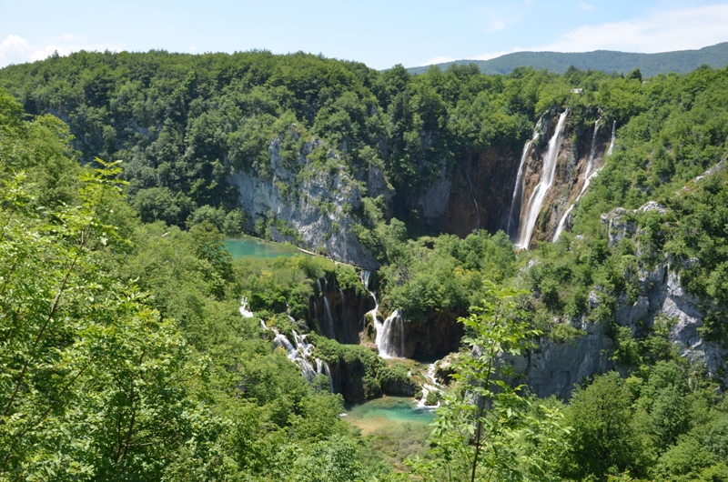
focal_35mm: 32
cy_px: 241
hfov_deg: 59.6
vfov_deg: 41.5
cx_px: 364
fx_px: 636
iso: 110
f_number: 8
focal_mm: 21
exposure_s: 1/250
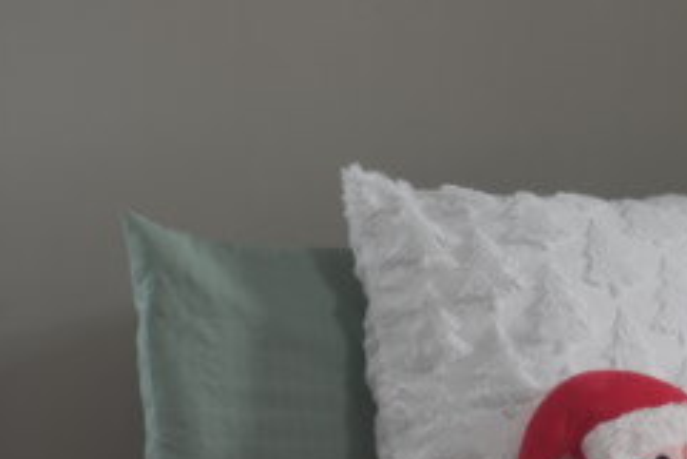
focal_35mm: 161
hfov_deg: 12.5
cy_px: 77
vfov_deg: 8.5
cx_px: 747
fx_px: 3074
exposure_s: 1/10
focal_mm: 24
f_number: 8
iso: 400
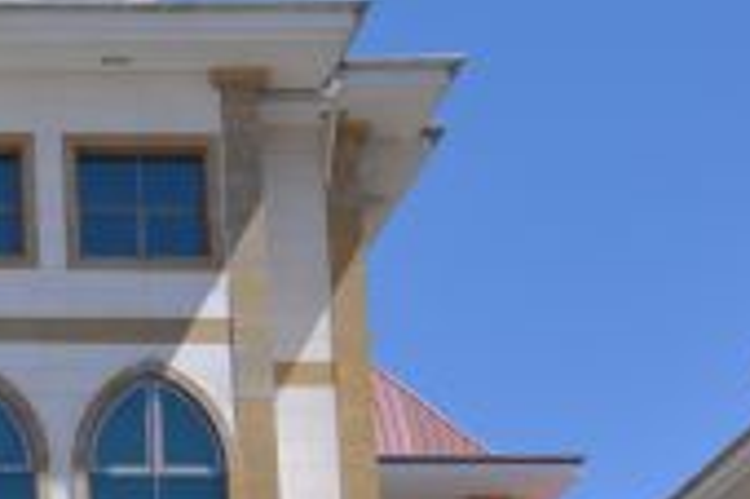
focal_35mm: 158
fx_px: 3288
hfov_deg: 12.3
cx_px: -428
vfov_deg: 8.6
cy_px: 634
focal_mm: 28
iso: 200
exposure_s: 1/400
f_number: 10
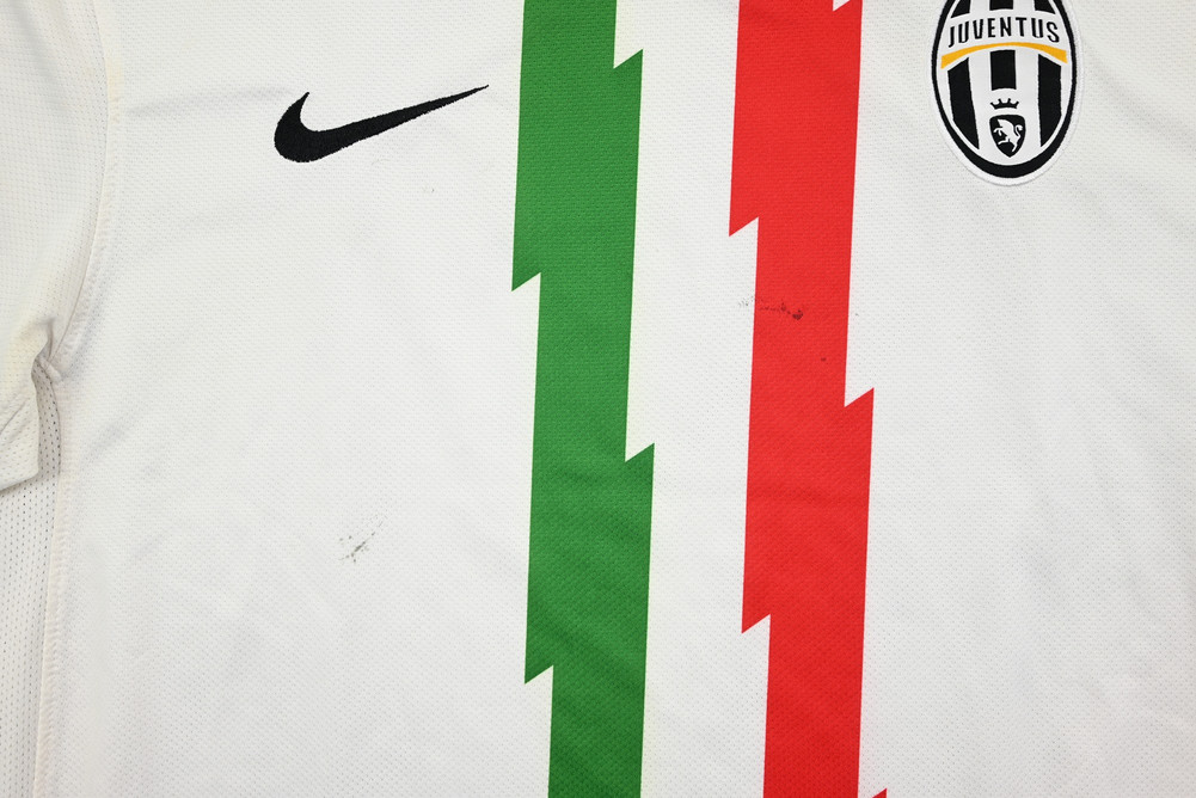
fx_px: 1130
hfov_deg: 55.8
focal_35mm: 34
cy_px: 399
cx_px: 598
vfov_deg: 38.9
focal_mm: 34
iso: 200
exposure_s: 1/125
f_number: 5
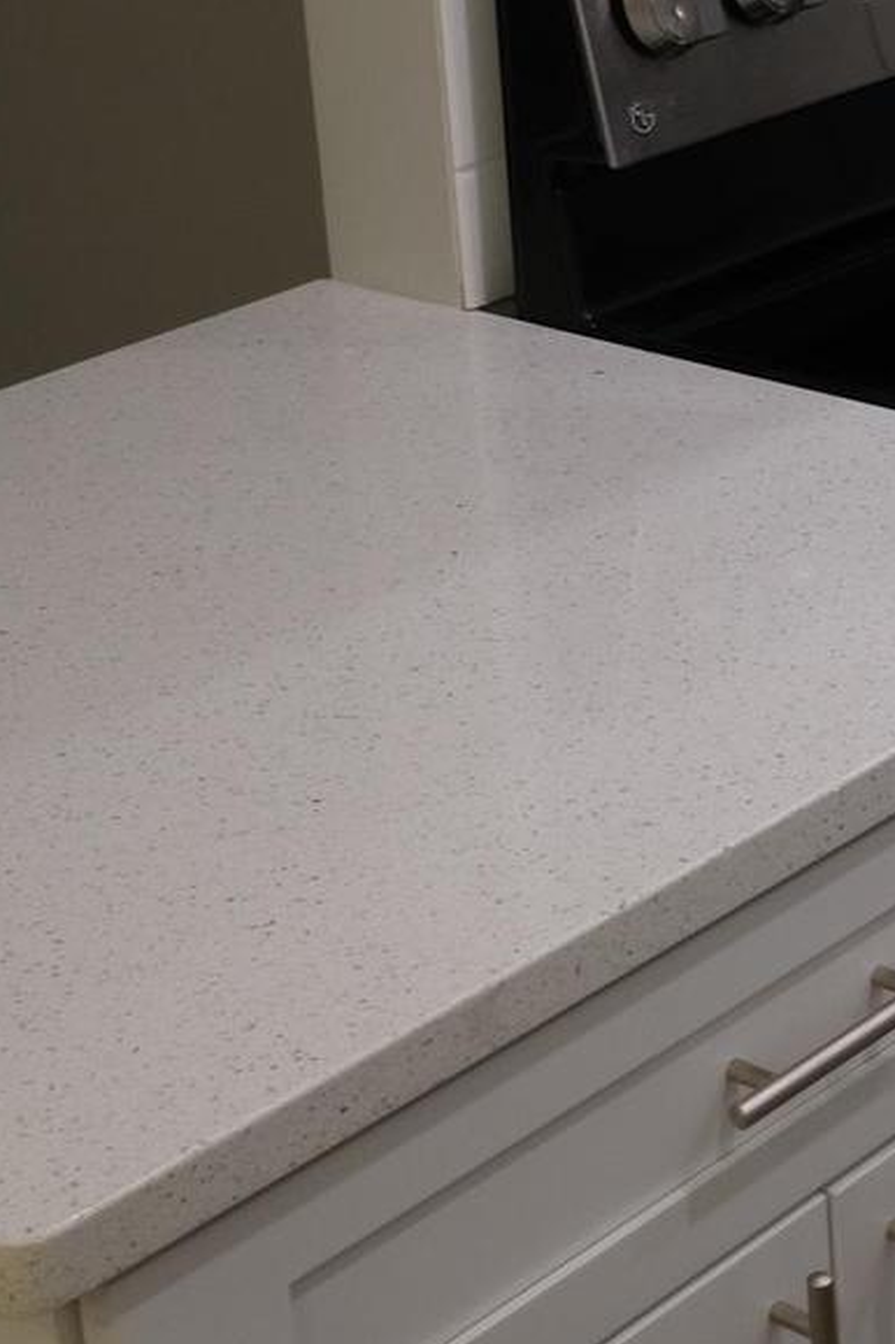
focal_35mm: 93
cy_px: 216
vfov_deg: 21.6
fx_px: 3470
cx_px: 1162
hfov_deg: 14.1
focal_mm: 23
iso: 1600
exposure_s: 1/30
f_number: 10
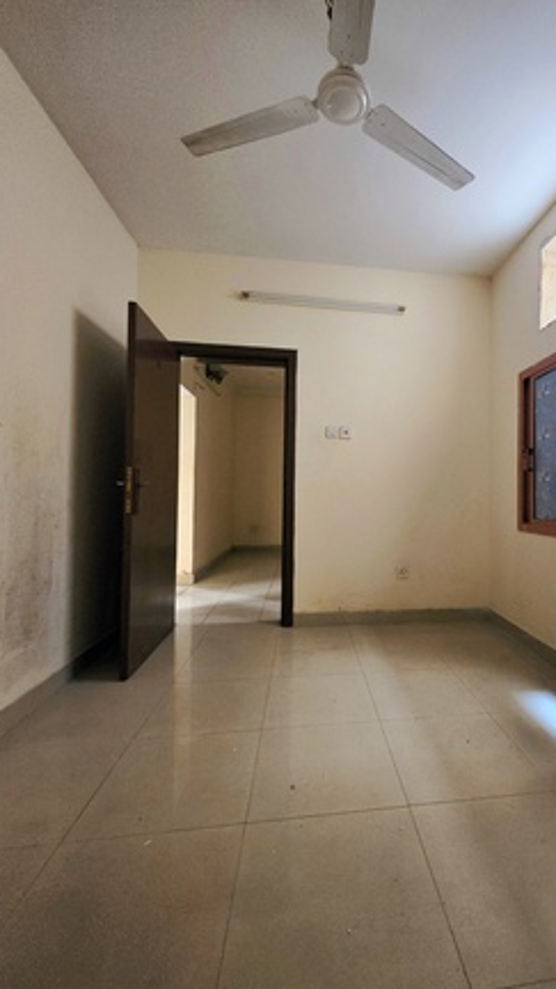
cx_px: 363
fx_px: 393
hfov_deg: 68.9
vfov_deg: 103.0
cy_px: 484
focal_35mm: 15
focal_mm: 2.2
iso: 1250
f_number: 1.9
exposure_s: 1/50.3
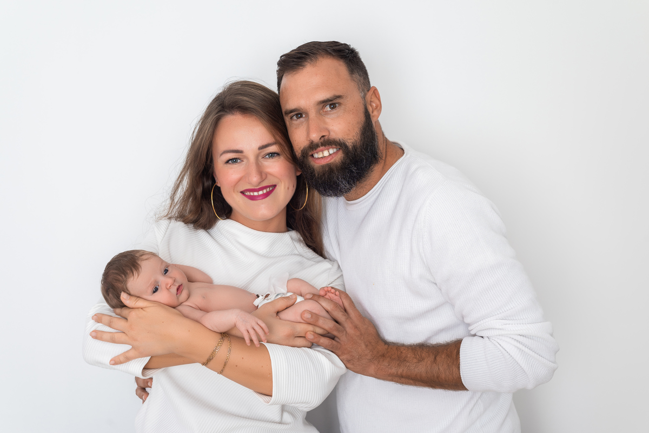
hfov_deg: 39.6
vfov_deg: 27.0
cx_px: 324
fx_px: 902
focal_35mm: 50
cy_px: 216
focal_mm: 50
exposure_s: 1/250
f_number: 6.3
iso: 100
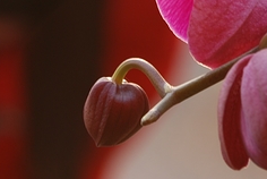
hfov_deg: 5.8
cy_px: -45
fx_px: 2644
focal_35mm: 356
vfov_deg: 3.9
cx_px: 166
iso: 100
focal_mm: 70
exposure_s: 1/25
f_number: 5.6
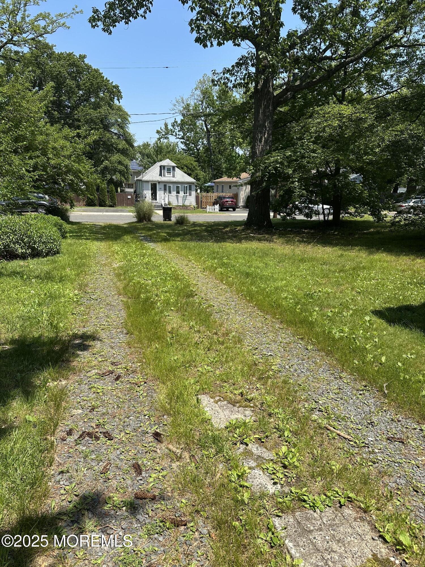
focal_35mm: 24
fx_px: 393
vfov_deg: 71.6
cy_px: 284
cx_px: 212
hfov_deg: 56.8
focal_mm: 6.86
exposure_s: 1/2809
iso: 80
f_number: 1.78
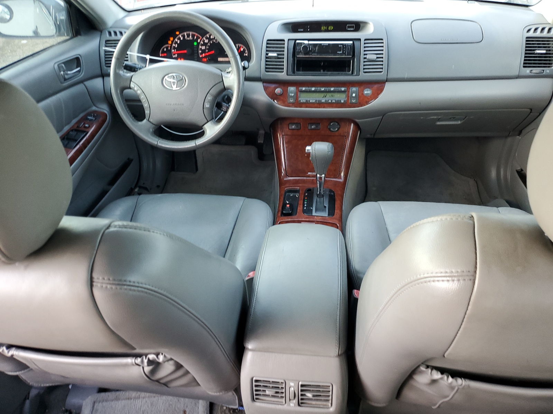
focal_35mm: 26
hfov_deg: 67.3
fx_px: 415
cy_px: 207
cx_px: 276
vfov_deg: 53.1
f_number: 1.5
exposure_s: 1/60.2
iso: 92
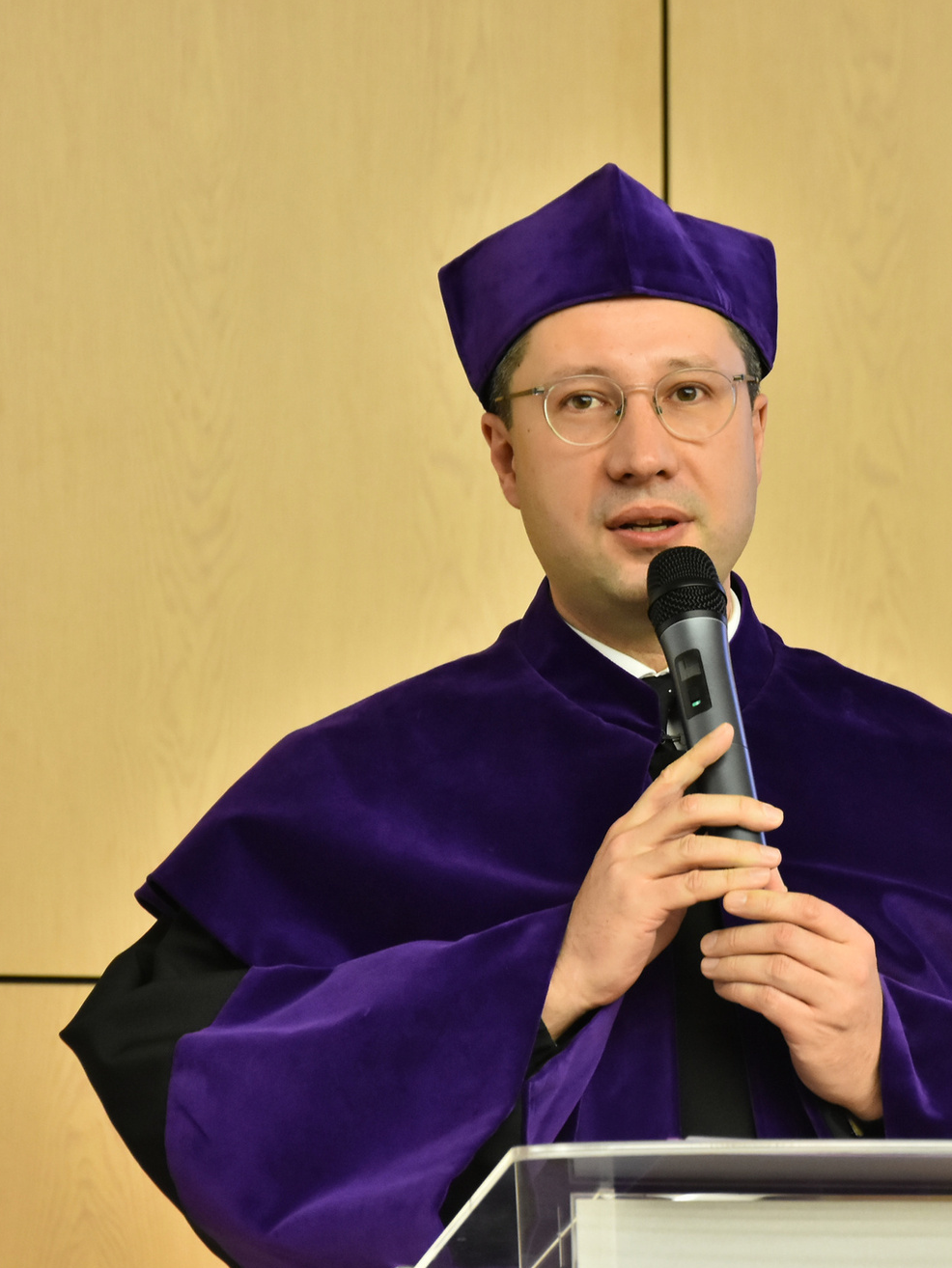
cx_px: 656
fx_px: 6771
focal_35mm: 185
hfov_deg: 8.0
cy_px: 635
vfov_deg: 10.7
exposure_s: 1/40
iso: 1600
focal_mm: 85
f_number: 5.6
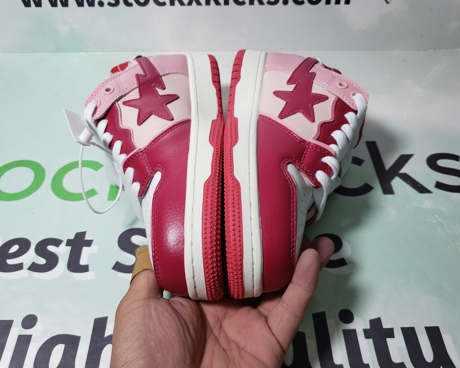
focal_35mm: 28
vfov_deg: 51.5
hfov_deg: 62.2
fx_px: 381
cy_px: 181
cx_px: 220
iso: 50
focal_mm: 4.3
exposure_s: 1/441
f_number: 1.5
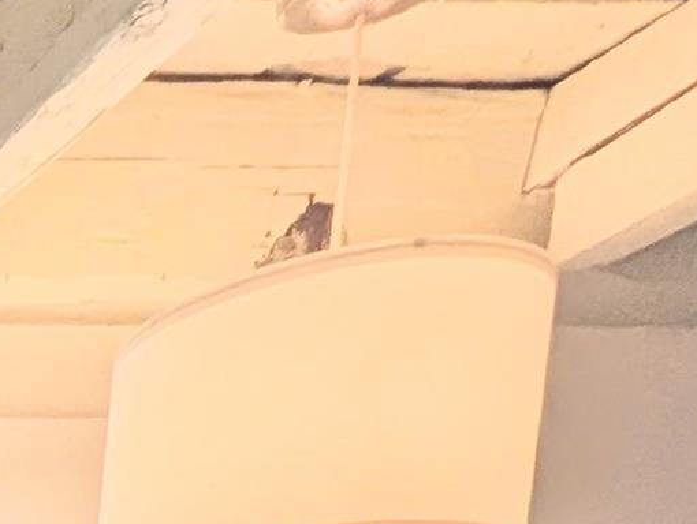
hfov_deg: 15.3
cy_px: 1365
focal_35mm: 78
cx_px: -939
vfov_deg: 12.8
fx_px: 1573
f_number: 2.2
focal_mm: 1.95
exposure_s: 1/120
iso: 58
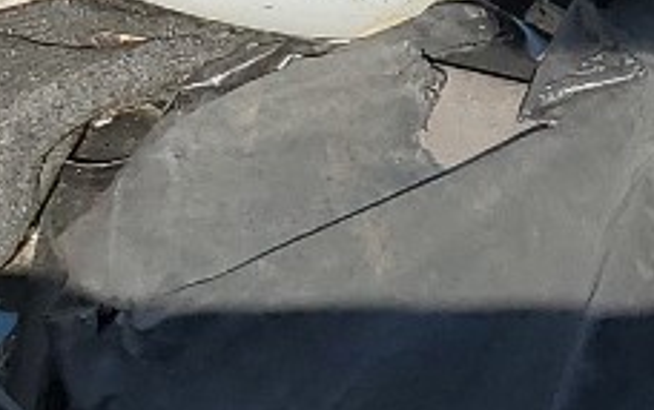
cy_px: -823
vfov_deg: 6.3
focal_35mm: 193
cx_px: 671
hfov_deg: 10.7
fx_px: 3443
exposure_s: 1/2500
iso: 50
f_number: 1.5
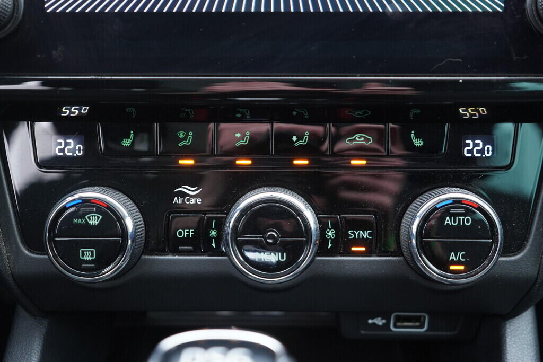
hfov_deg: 53.1
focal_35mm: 36
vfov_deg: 36.9
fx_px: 543
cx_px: 272
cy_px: 181
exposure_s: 1/40
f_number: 2.8
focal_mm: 24
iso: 800
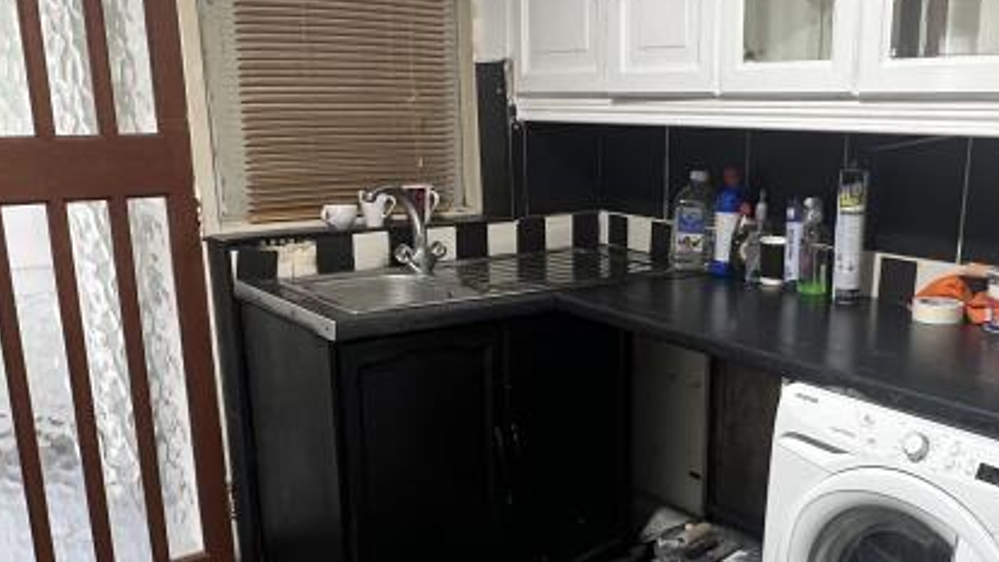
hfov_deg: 56.1
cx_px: 608
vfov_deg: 33.5
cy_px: 369
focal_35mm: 35
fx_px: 927
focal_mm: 1.57
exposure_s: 1/50
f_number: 1.8
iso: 400
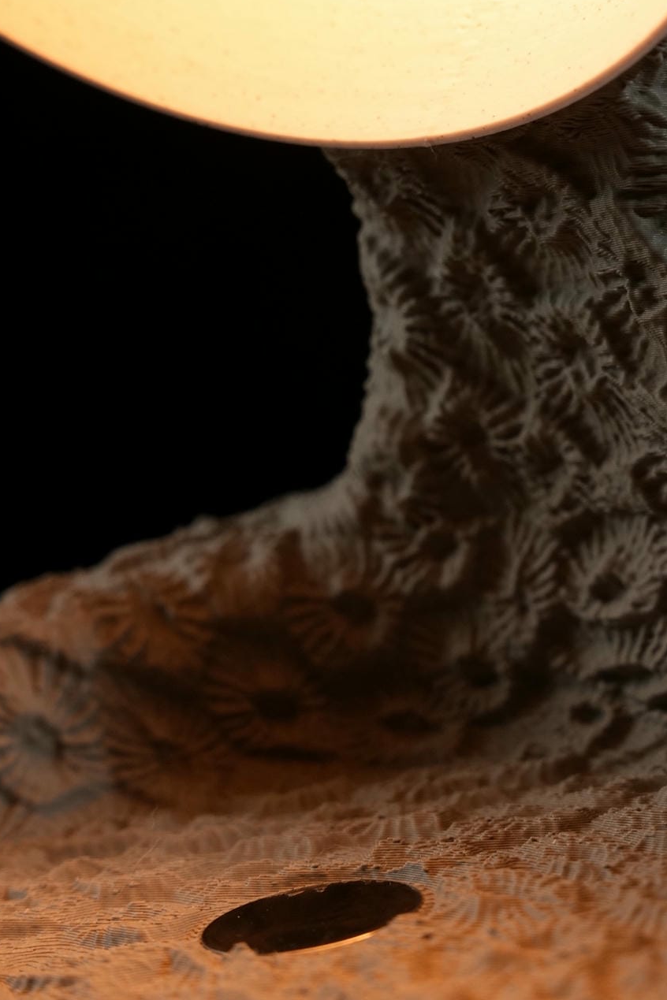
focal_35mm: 106
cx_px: 506
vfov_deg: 19.3
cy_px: 496
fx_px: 2946
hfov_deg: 12.9
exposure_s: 1/60
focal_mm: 70
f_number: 9
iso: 640
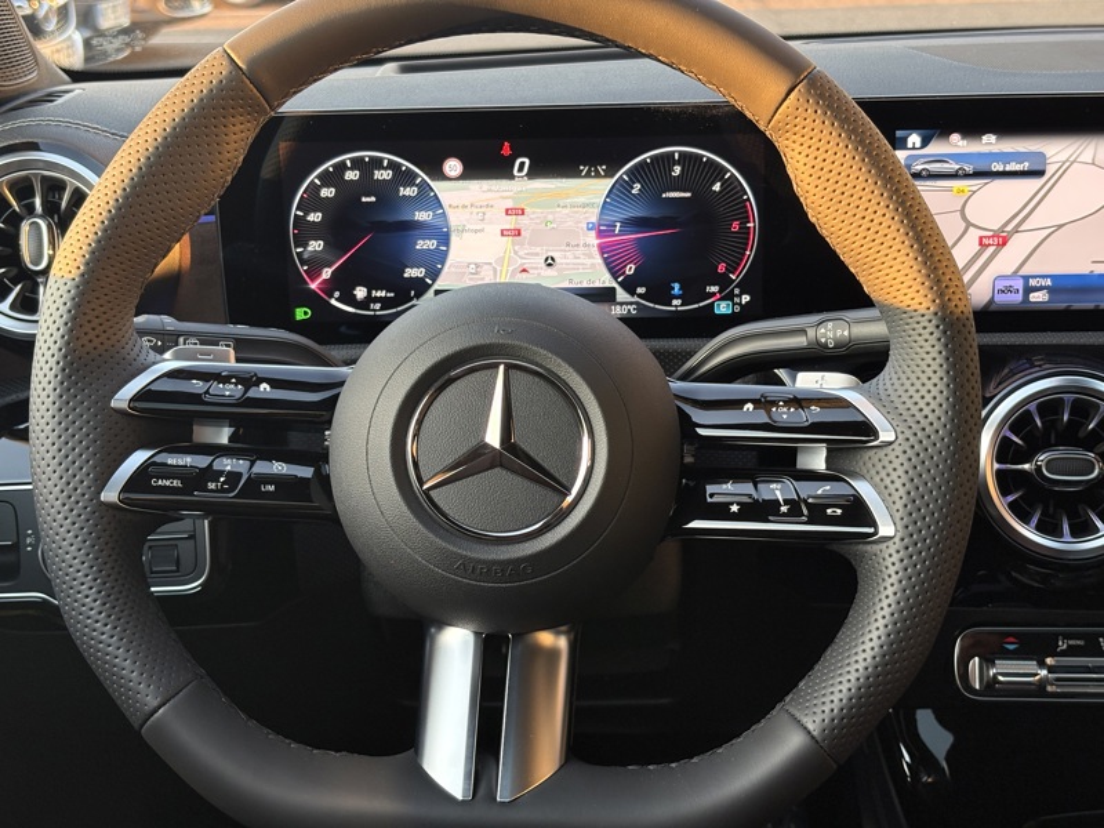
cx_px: 552
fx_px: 1658
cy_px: 414
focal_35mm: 52
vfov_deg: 28.0
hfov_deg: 36.8
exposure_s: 1/40
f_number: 1.6
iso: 100
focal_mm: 5.96
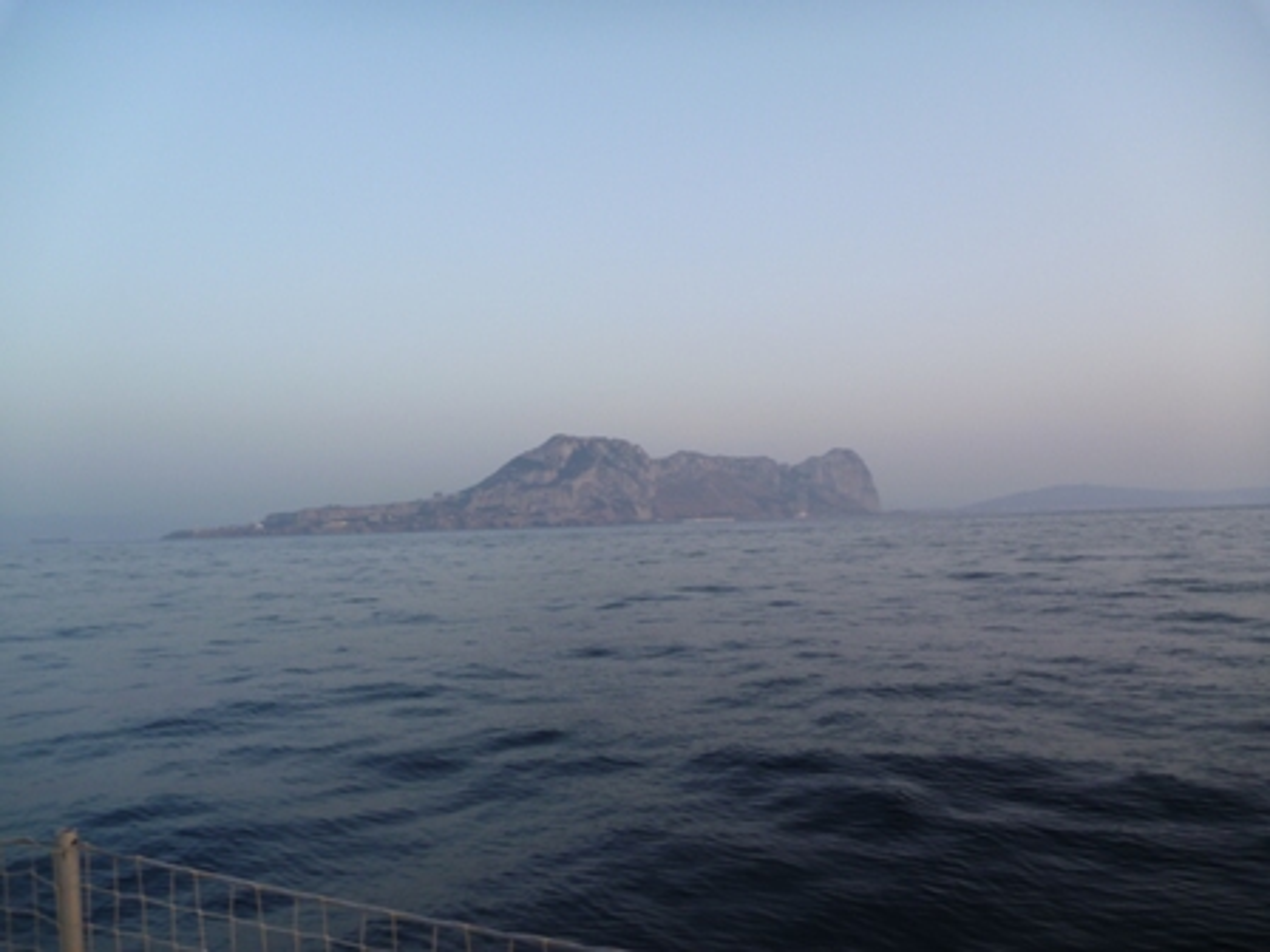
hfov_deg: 63.4
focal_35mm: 28
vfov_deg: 49.7
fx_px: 1027
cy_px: 476
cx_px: 635
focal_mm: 4.9
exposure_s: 1/80
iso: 80
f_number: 3.3
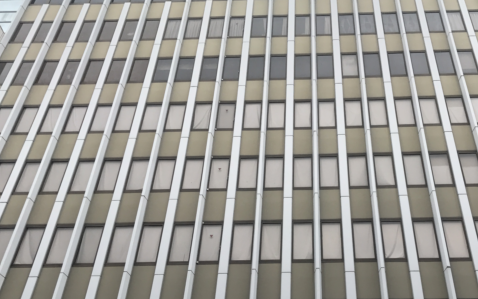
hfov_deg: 46.7
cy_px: 212
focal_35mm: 42
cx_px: 304
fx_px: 547
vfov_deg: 30.2
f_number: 1.8
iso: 20
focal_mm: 3.99
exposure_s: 1/469
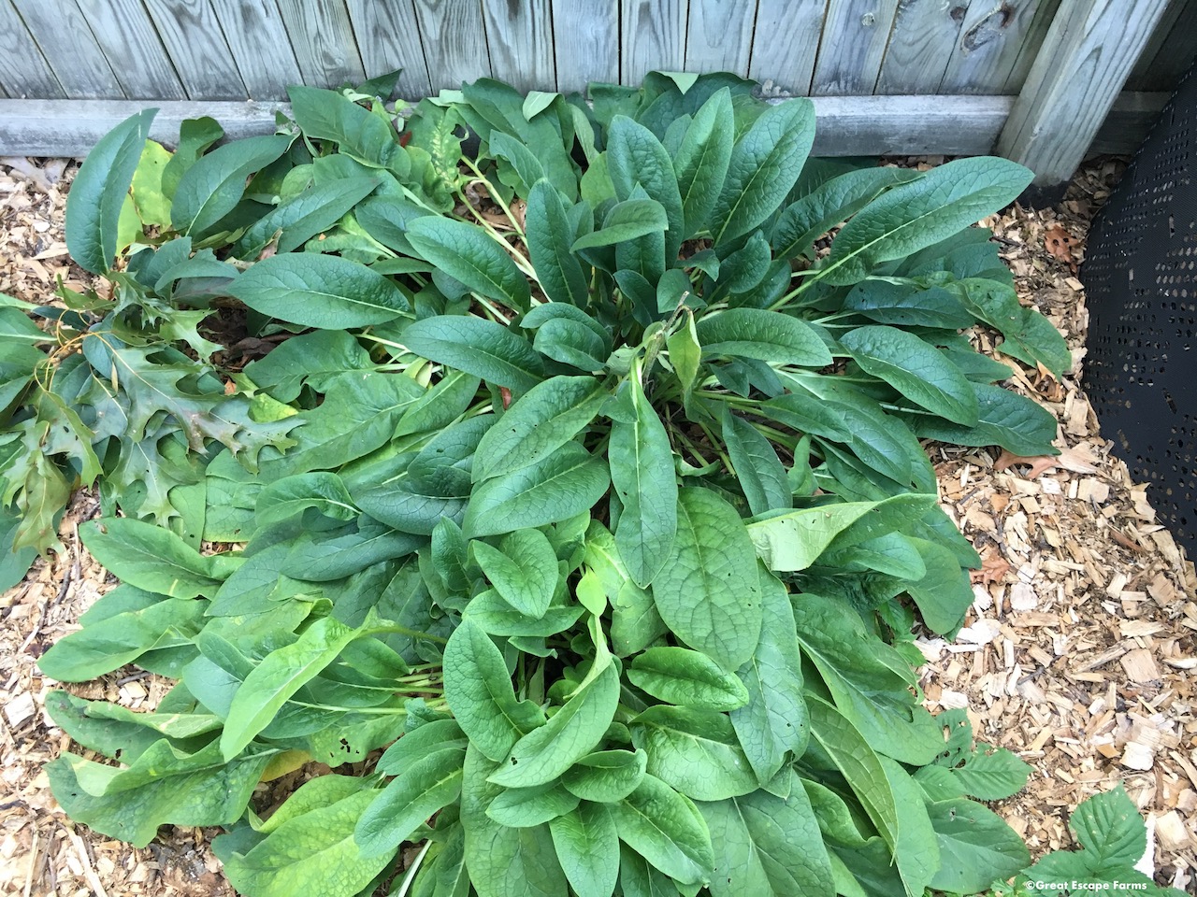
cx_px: 598
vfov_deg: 48.2
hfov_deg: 61.7
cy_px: 448
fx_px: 1003
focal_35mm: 29
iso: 32
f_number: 2.2
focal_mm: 4.15
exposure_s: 1/30
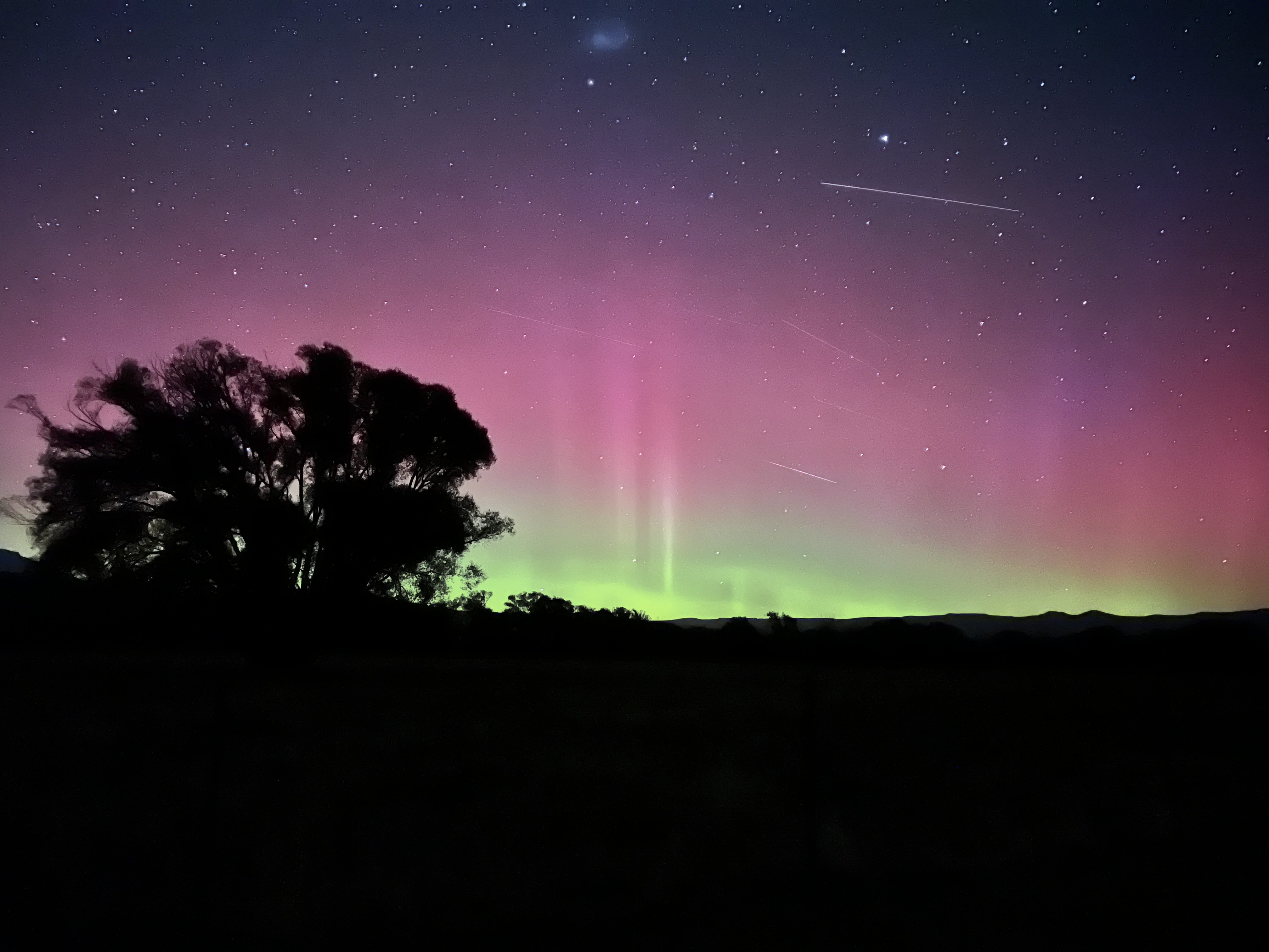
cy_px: 476
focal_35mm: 26
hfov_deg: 67.3
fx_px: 953
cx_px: 634
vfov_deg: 53.1
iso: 6400
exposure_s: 10
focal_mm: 5.7
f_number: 1.5
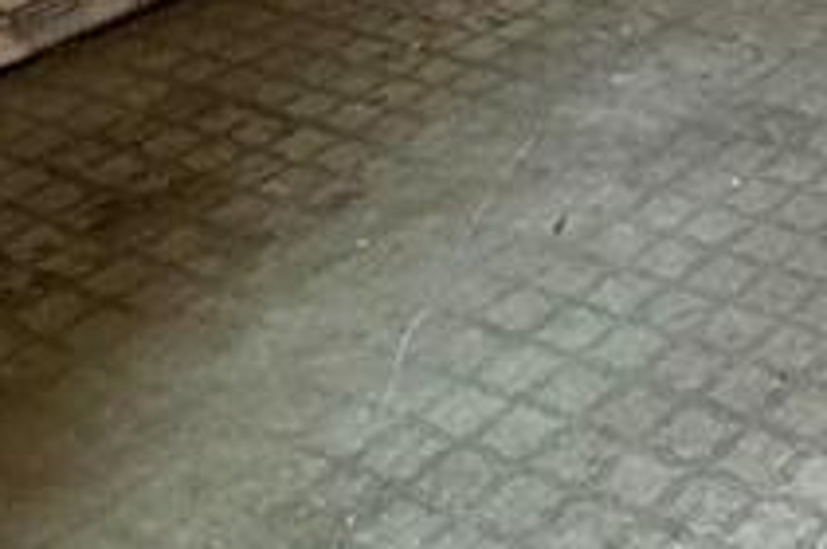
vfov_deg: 14.0
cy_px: -518
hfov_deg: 21.7
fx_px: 1904
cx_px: 1117
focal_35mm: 83
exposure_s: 1/99
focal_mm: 2.22
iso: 320
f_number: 2.2
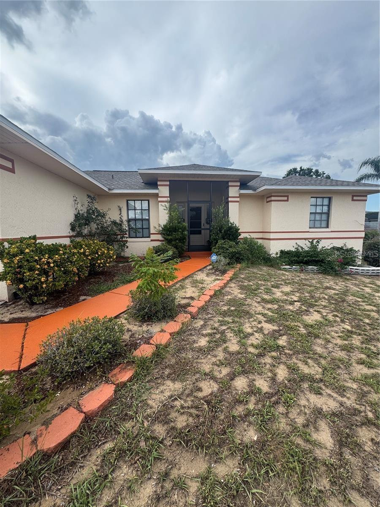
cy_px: 254
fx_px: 205
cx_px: 190
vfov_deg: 102.1
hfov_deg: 85.7
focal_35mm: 14
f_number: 2.2
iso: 40
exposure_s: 1/840
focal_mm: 2.22
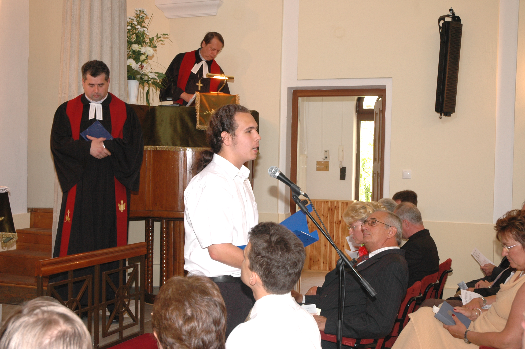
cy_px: 174
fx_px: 743
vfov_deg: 26.4
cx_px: 262
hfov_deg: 38.9
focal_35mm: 51
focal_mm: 34
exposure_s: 1/40
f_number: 5.6
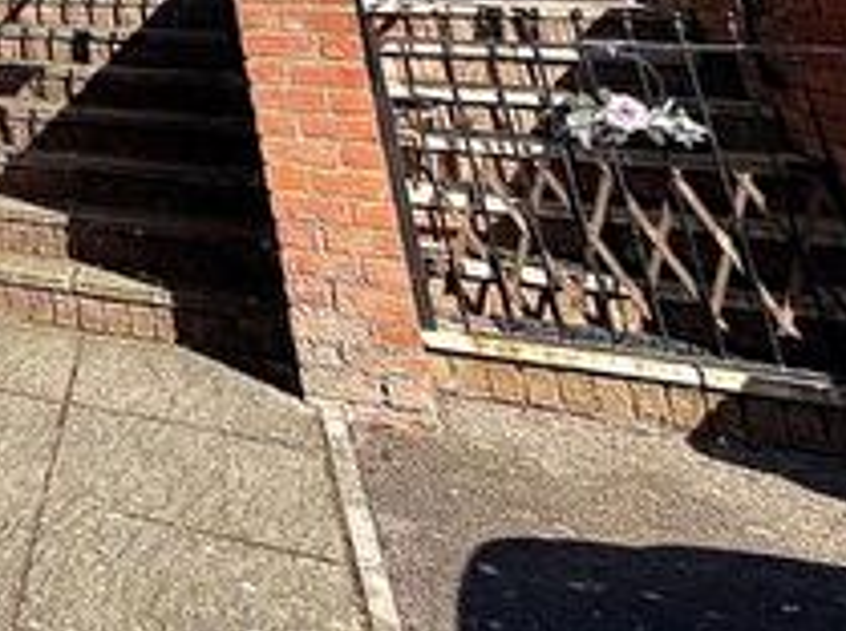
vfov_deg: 23.3
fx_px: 1147
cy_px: -366
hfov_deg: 25.1
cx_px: -542
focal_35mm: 47
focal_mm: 2.22
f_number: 2.2
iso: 20
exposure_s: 1/770
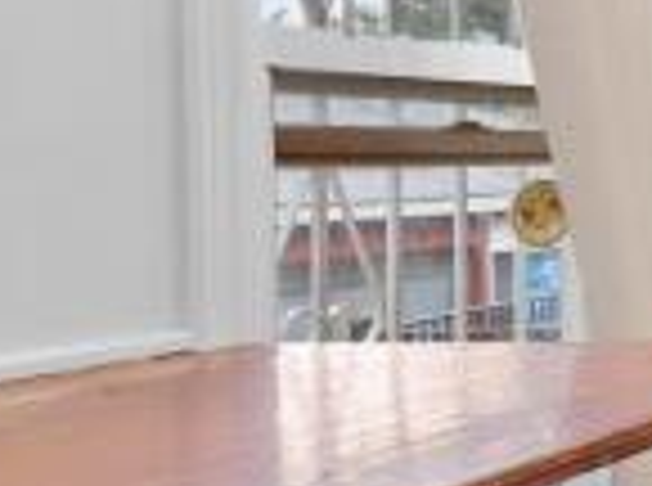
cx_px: 1403
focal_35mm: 67
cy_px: 158
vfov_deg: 21.7
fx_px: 1259
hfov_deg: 17.3
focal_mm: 14
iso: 800
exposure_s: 1/5
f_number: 10
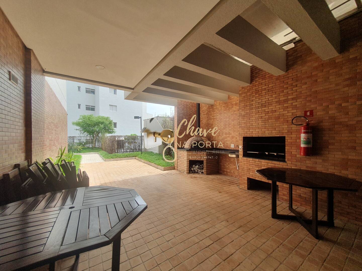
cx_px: 181
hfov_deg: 106.2
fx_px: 136
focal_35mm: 13
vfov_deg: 89.9
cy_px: 136
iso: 50
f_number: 2.2
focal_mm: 1.8
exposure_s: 1/279
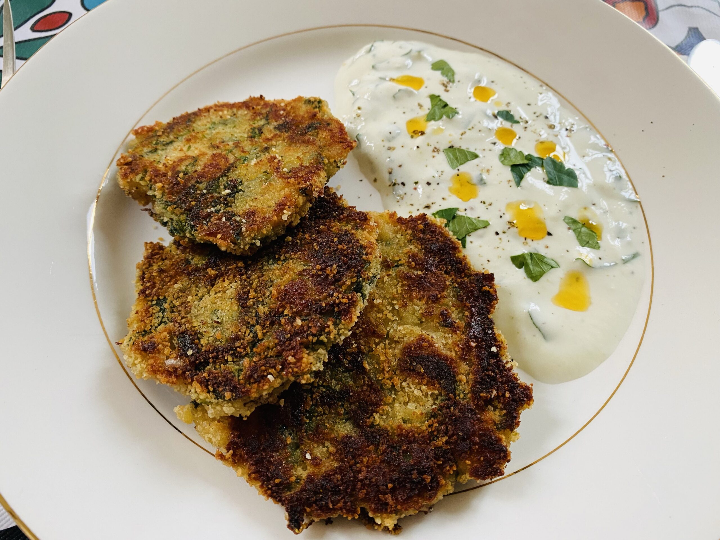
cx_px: 360
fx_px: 541
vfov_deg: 53.1
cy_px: 270
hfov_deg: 67.3
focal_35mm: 26
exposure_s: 1/60
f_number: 1.8
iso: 200
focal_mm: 4.25
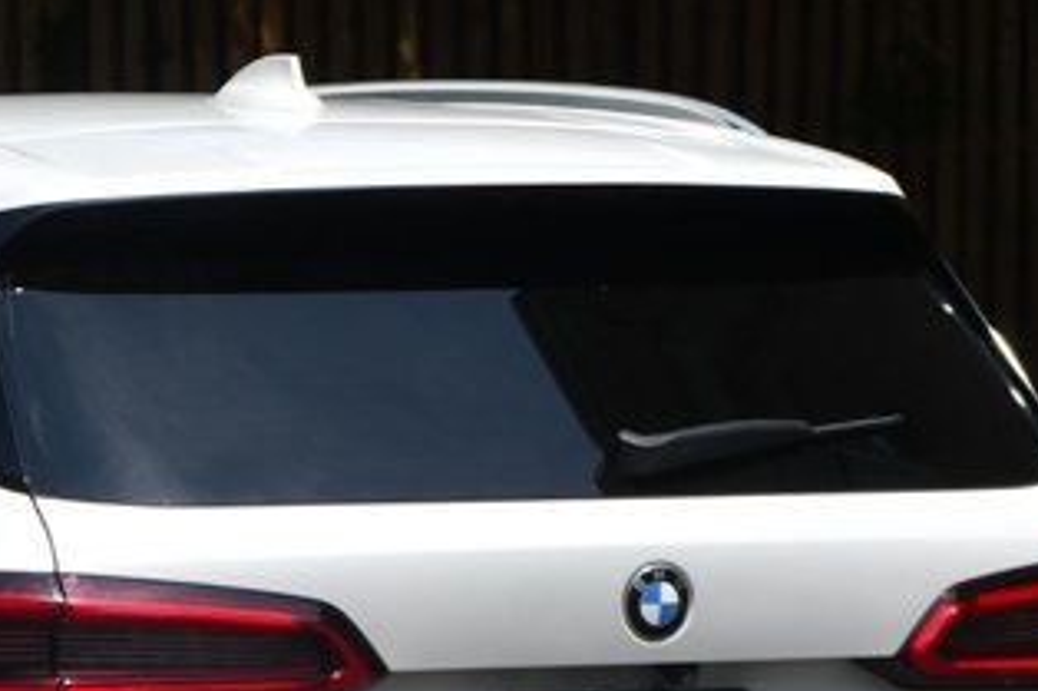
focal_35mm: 440
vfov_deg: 3.1
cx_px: -185
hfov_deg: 4.7
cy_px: 638
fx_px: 12679
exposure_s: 1/250
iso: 100
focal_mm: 90
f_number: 8
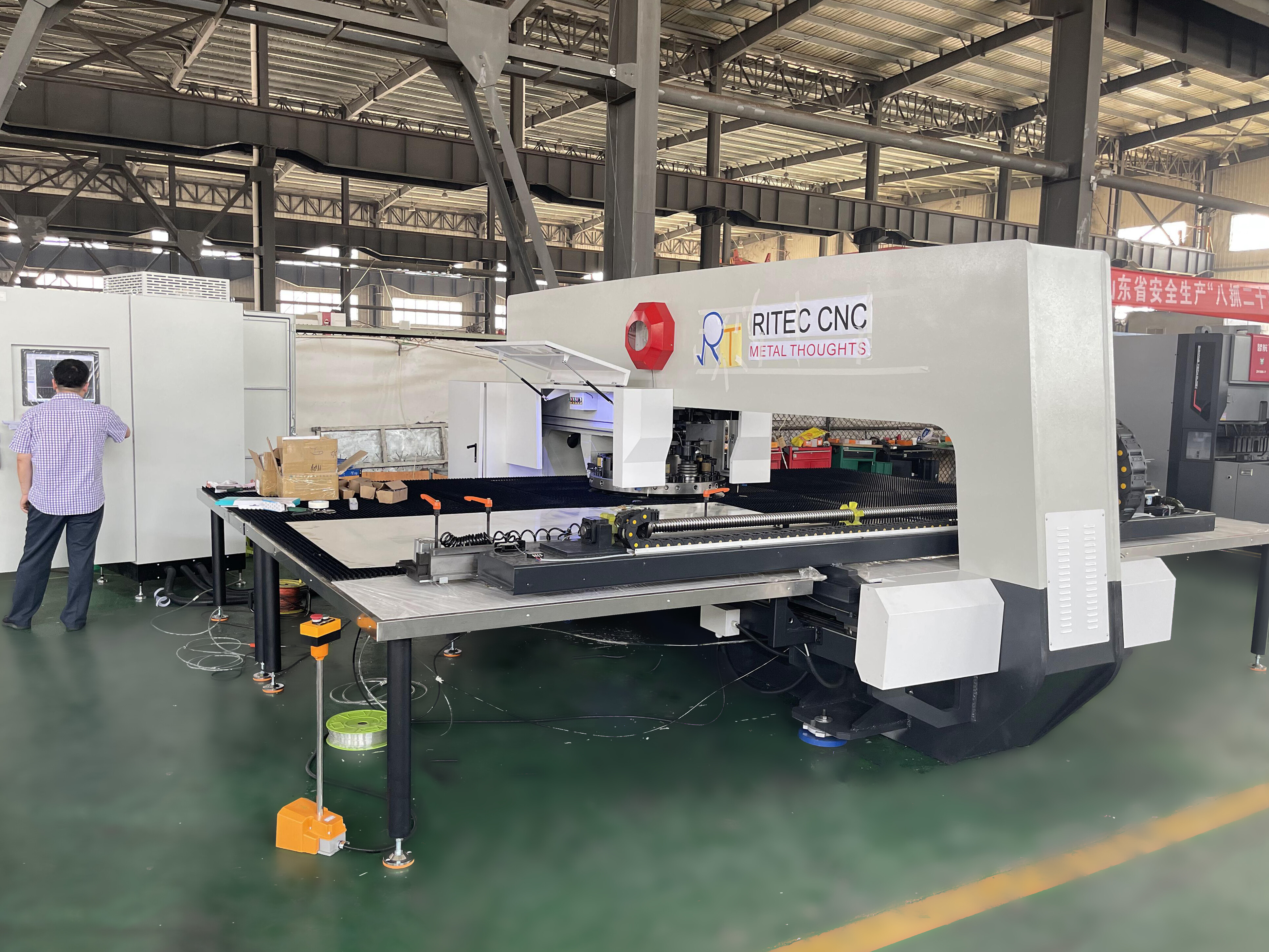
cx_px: 621
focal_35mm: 26
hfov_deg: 67.3
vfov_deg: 53.1
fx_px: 953
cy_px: 474
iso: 125
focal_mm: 5.1
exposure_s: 1/101
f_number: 1.6
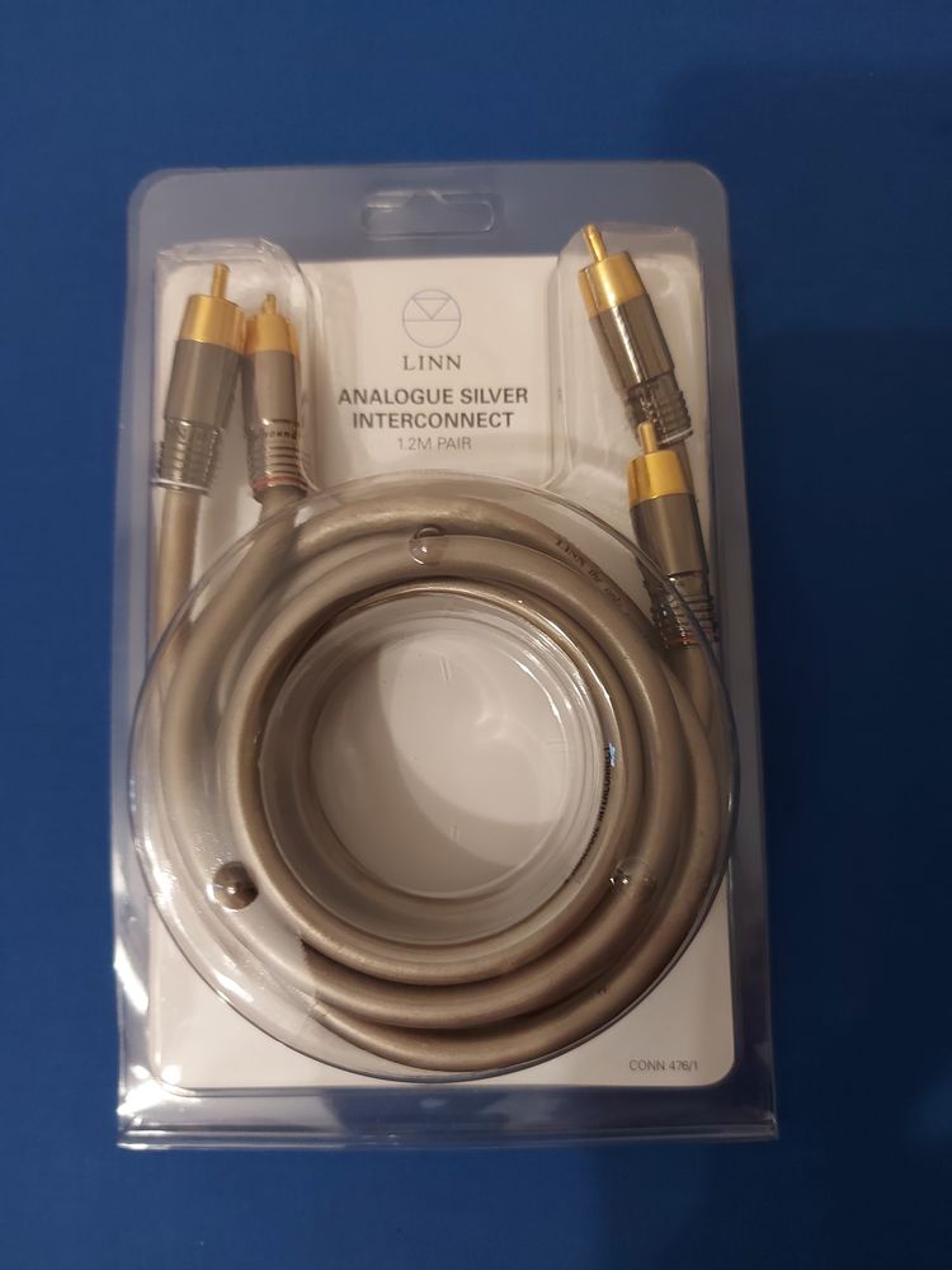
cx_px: 476
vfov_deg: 71.6
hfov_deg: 56.8
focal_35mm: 24
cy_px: 635
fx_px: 880
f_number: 1.8
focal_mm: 5.23
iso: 200
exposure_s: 1/33
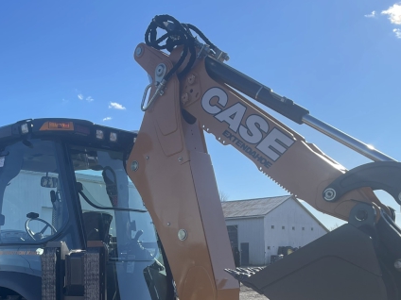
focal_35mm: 49
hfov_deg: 38.0
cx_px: 103
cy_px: 264
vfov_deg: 28.6
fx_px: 568
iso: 32
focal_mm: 4.2
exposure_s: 1/2451
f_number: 1.6
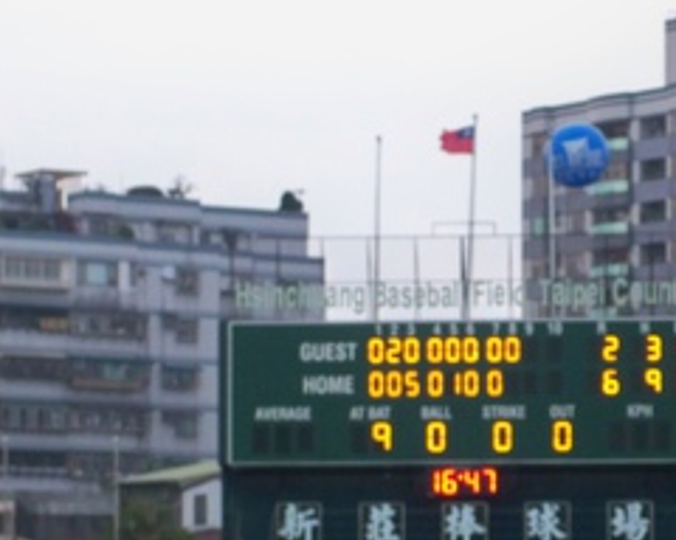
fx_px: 5122
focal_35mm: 256
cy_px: 433
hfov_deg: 7.5
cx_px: 482
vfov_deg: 6.0
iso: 250
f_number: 5.7
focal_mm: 18.8
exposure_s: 1/30
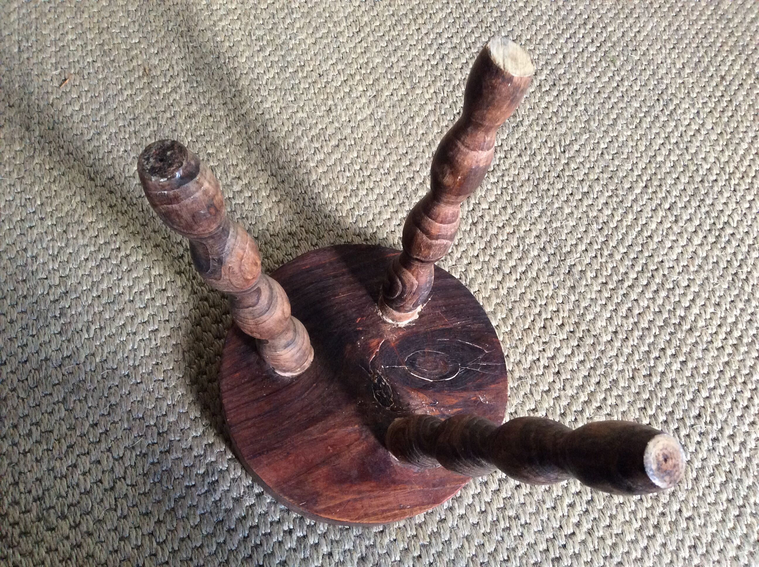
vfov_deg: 44.1
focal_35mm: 32
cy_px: 284
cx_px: 380
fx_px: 701
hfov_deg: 56.9
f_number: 2.4
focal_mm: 3.3
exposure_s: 1/25
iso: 160
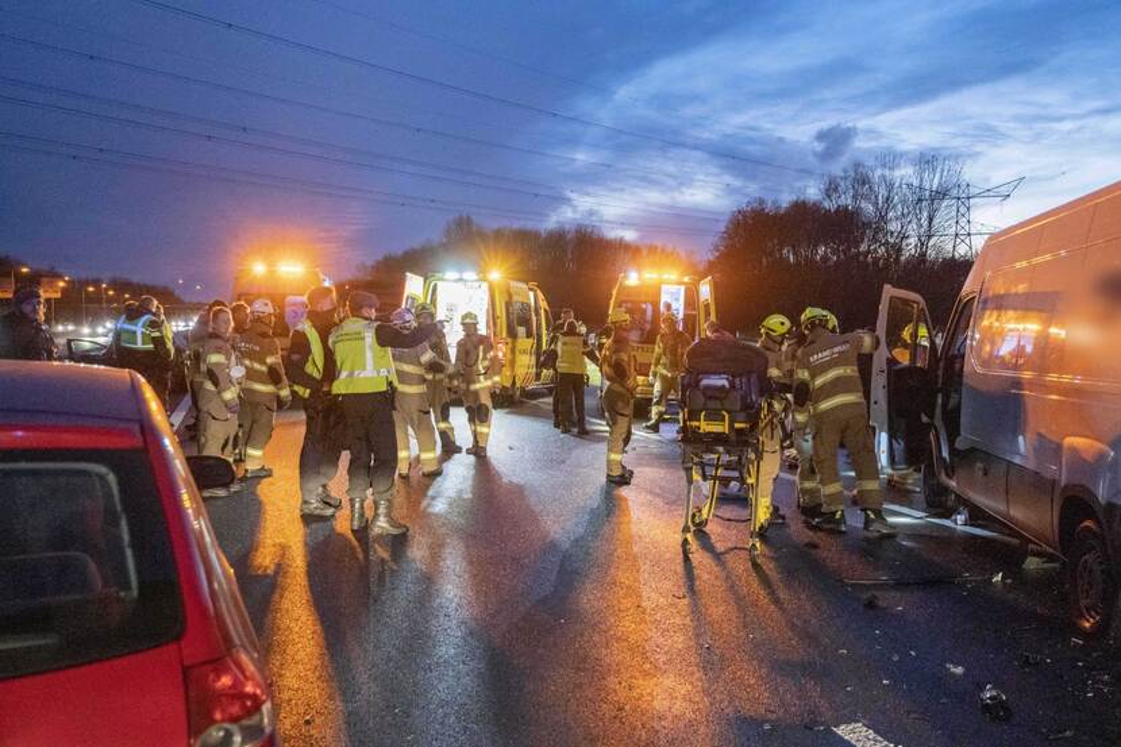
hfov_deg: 61.9
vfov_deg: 43.6
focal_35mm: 30
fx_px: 934
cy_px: 374
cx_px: 560
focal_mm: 30
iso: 12800
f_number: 4
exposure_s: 1/100
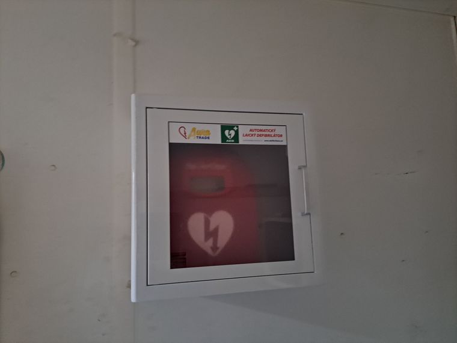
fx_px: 317
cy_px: 172
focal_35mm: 24
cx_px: 228
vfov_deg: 56.8
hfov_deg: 71.6
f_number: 1.8
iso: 400
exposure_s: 1/33
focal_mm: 5.23
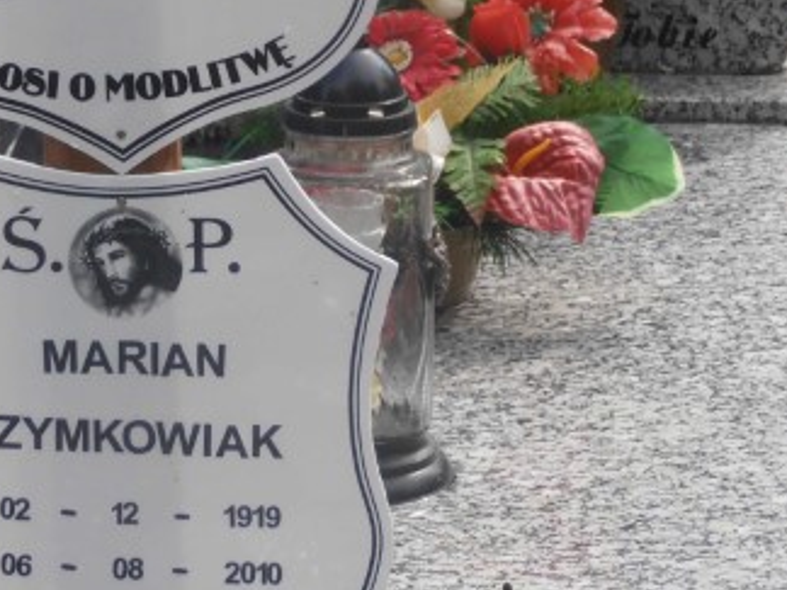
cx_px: 202
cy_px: 134
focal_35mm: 219
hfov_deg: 9.0
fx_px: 4979
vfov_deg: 6.8
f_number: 5.5
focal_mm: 19.64
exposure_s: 1/320
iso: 80
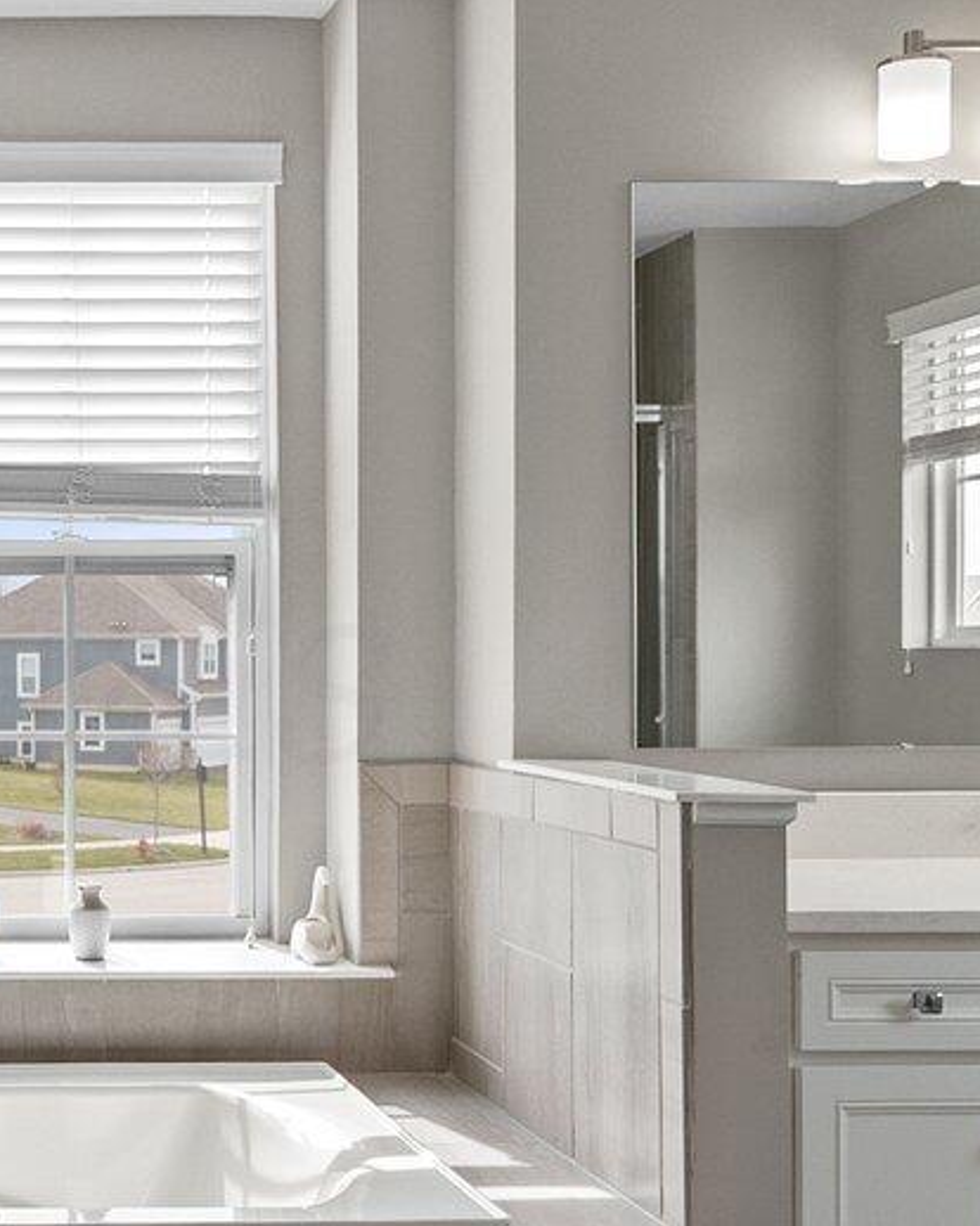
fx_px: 1886
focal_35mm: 52
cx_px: -97
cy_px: 688
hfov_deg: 26.8
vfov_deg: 36.0
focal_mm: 14
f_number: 9
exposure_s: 1/20
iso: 800
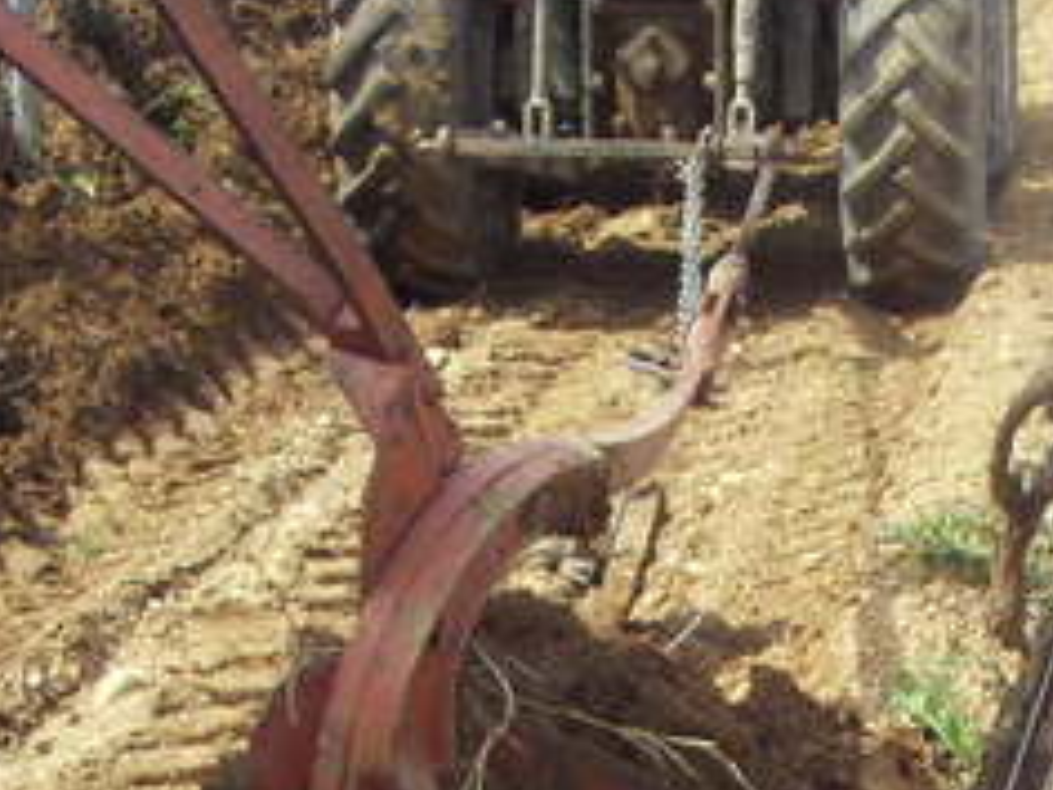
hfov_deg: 19.8
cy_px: 875
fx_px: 3012
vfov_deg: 14.6
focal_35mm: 99
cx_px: 683
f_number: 3.5
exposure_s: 1/350
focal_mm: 6.6
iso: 80
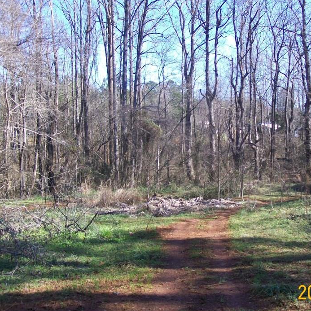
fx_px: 478
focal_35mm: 47
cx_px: 185
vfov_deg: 36.1
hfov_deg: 35.9
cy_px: 159
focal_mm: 6
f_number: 2.7
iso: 64
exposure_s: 1/250
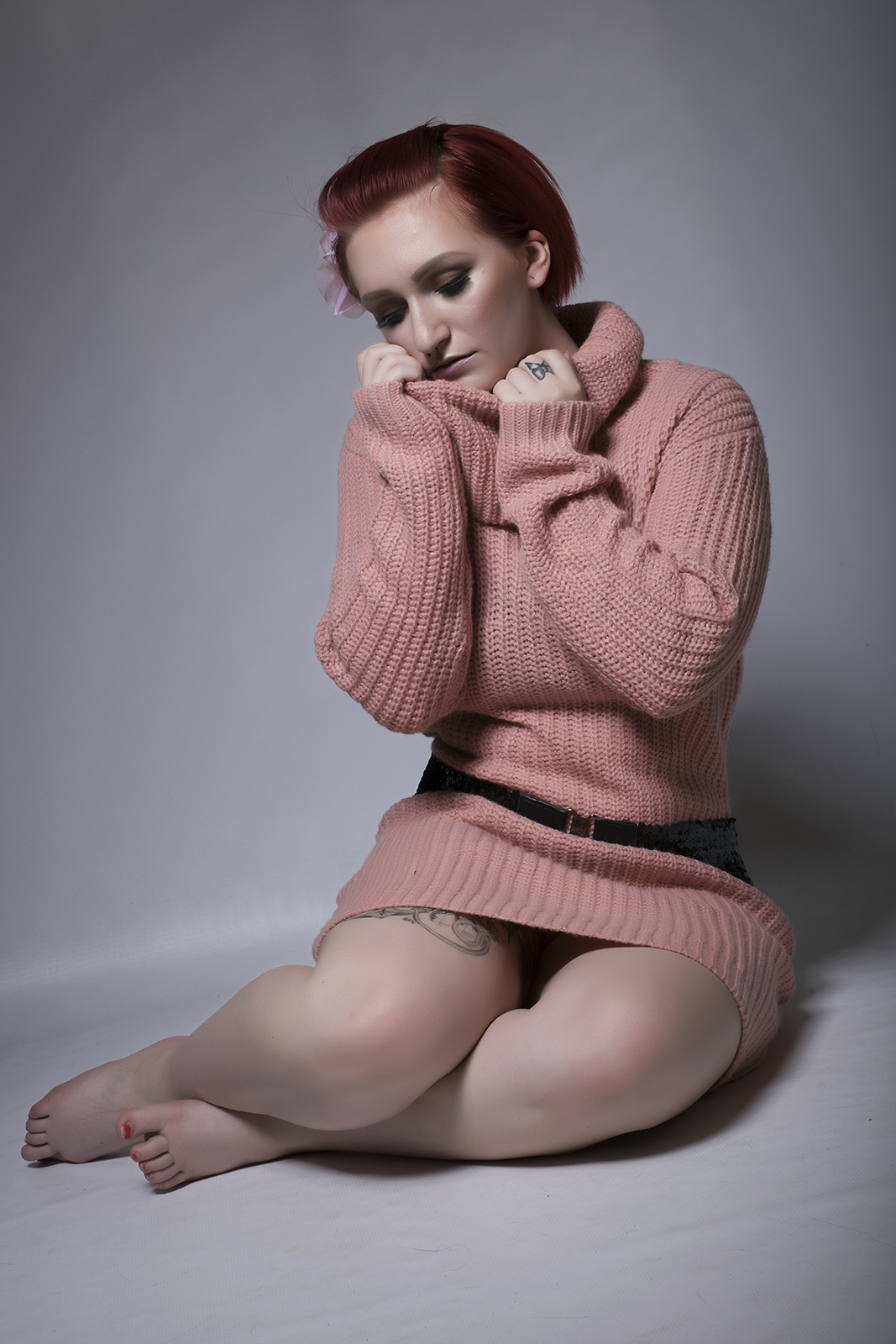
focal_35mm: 60
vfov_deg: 33.4
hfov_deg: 22.6
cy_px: 672
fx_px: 2239
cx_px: 448
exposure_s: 1/160
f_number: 11
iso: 100
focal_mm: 40
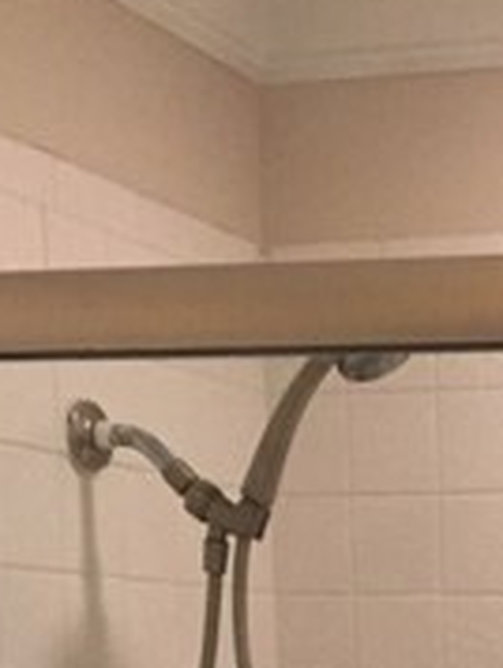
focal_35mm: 104
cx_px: 709
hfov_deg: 13.6
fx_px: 2010
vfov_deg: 16.2
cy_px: 1175
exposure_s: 1/30
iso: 160
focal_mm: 4.15
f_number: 2.2
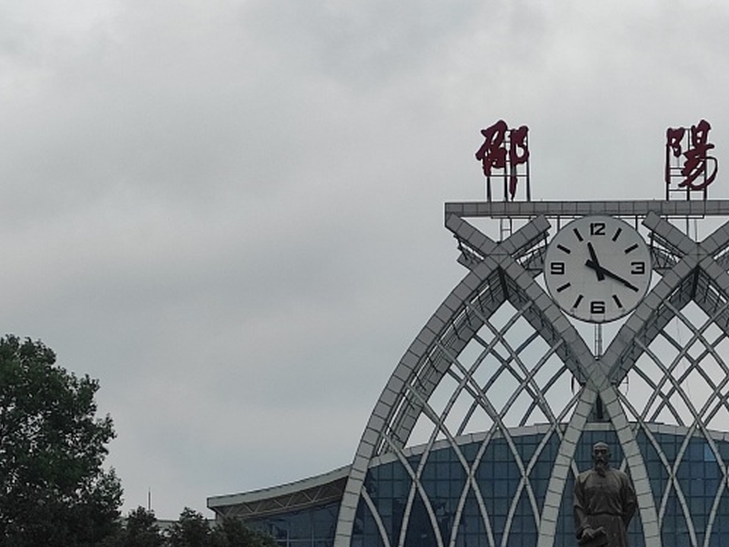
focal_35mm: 60
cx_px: 598
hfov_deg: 31.2
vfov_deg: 24.2
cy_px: 396
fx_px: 1264
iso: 50
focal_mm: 5.43
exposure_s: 1/2696
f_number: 1.89
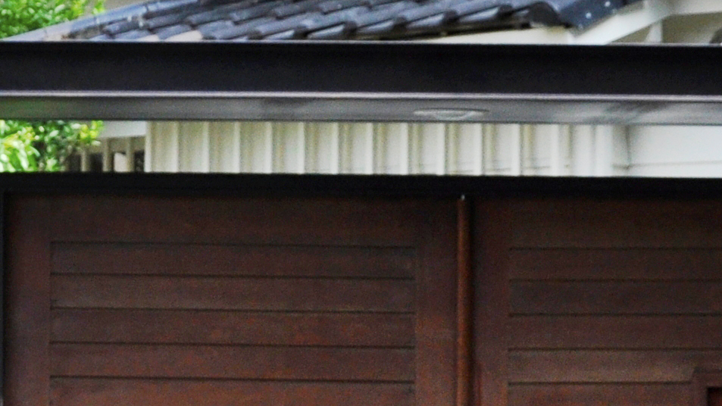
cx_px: 133
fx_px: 2840
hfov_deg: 14.4
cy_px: 326
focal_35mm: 148
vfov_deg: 8.2
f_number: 5.6
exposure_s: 1/1000
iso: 400
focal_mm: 21
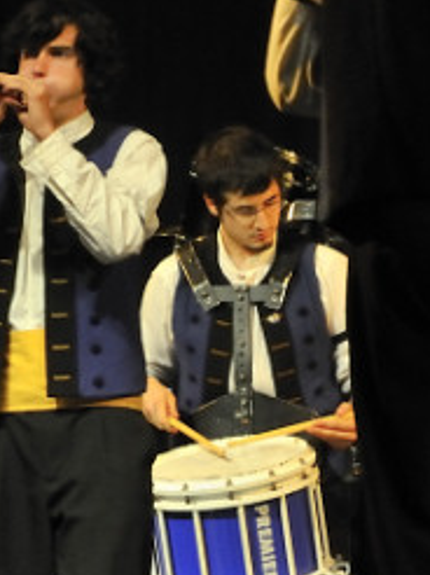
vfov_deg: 4.0
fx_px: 8262
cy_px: 171
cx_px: -72
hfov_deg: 3.0
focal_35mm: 498
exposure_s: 1/50
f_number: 5.6
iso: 1250
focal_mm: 85
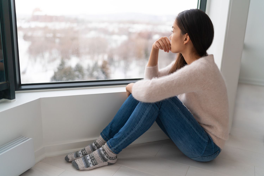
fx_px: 257
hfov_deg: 54.4
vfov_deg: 37.9
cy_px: 88
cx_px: 132
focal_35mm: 35
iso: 400
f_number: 1.6
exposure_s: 1/250
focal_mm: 35
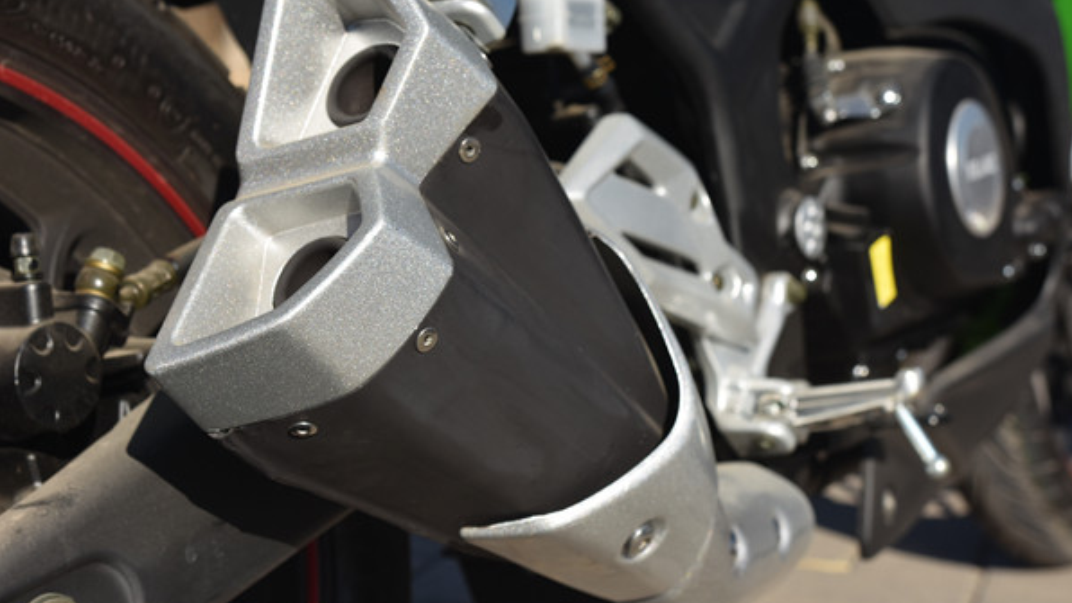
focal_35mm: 65
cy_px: 286
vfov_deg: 18.6
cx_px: 498
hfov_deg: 32.5
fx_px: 1836
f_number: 5.6
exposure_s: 1/200
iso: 100
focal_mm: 35
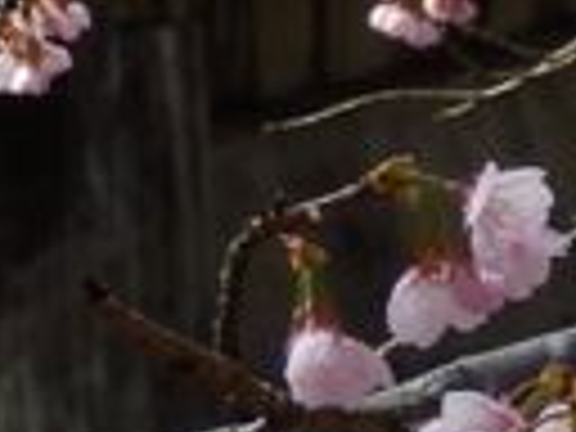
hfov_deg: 3.3
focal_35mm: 599
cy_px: 842
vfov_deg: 2.5
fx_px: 9967
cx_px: 1008
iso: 80
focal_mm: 17.1
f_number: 5.3
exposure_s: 1/320
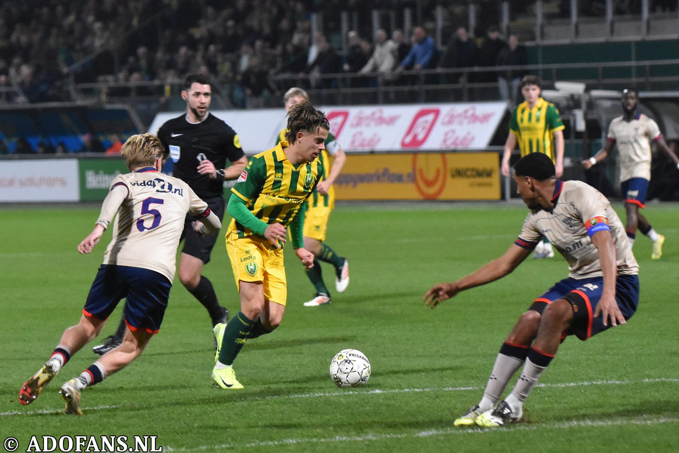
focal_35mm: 180
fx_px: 3395
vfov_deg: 7.6
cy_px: 226
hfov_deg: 11.4
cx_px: 340
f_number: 2.8
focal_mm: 120
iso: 4000
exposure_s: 1/640
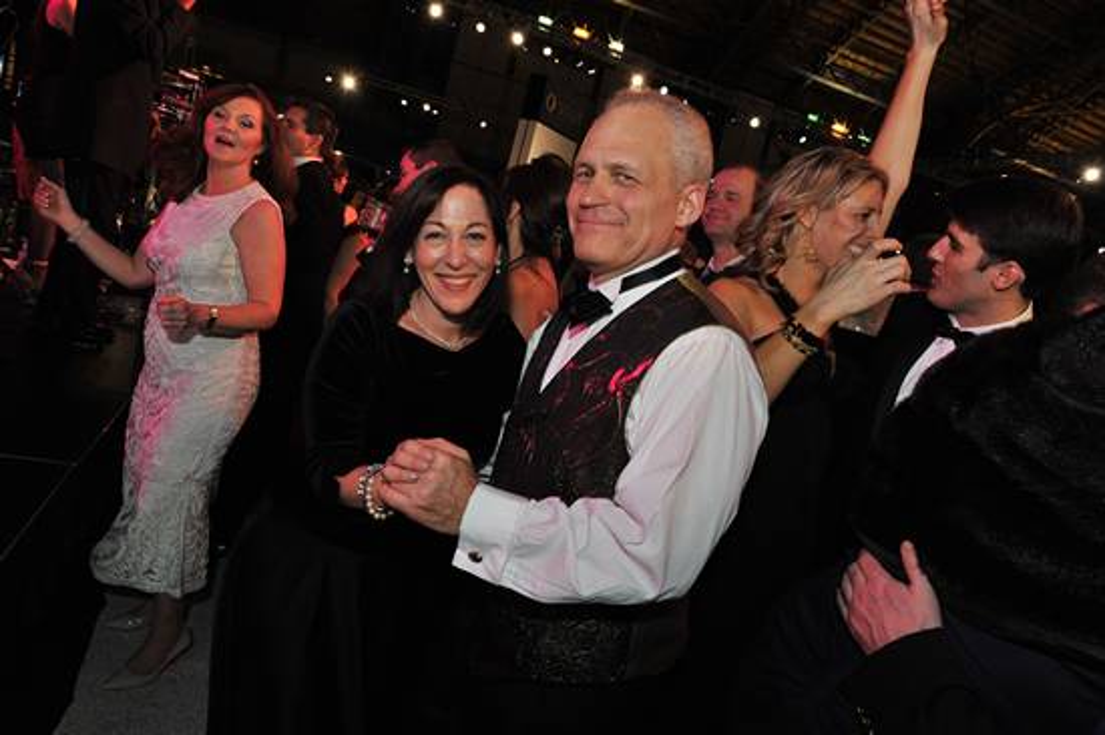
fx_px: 736
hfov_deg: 73.8
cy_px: 368
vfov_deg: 53.1
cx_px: 552
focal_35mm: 24
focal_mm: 24
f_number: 9
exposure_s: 1/50
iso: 1250
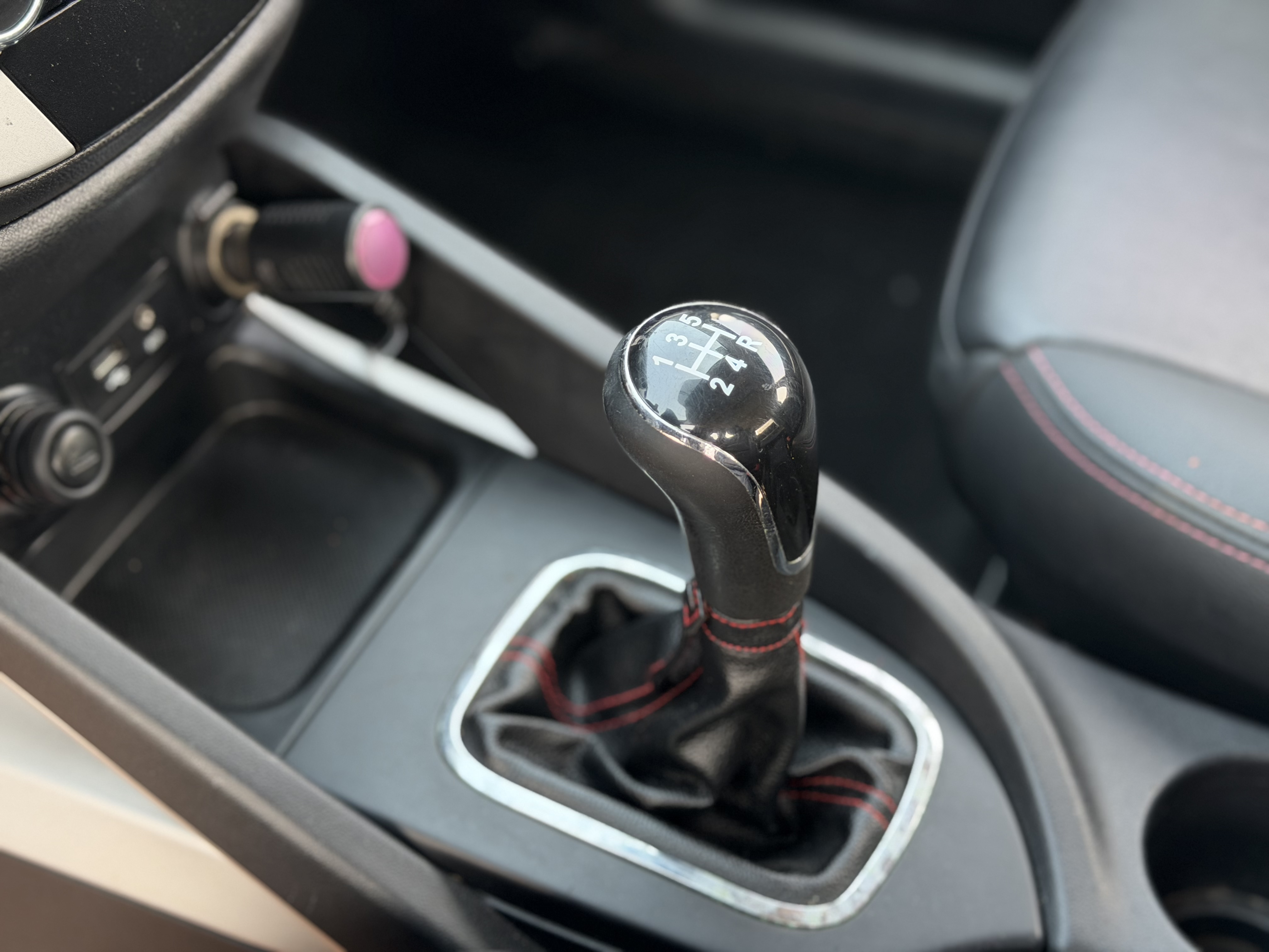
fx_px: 1760
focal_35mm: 48
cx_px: 634
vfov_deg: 30.3
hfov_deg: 39.7
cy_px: 476
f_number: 1.78
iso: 200
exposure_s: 1/123
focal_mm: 6.76
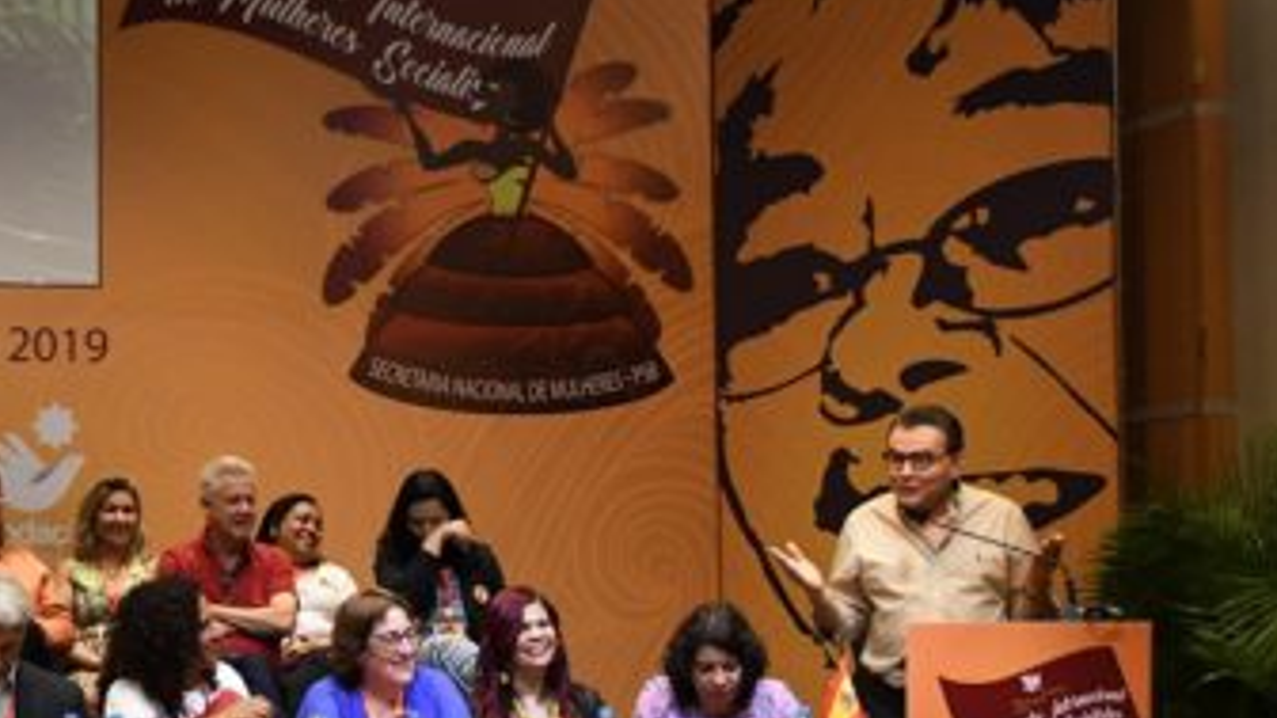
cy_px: 448
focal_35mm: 78
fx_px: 2641
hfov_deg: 26.6
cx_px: 238
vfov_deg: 15.5
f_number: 4
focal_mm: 27
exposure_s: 1/250
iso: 4000
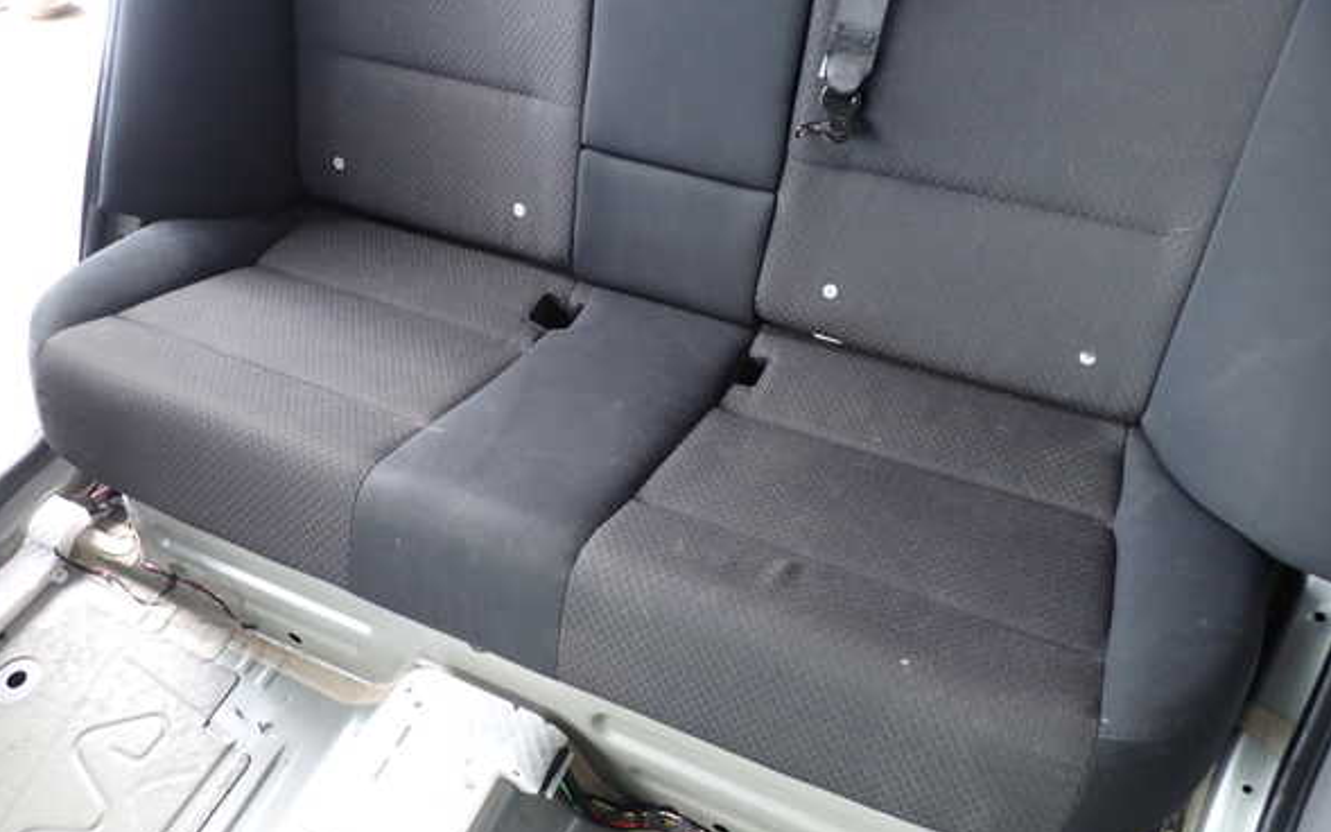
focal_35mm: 27
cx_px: 655
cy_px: 450
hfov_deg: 68.4
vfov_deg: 46.0
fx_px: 979
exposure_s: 1/40
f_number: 2
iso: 200
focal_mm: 4.5
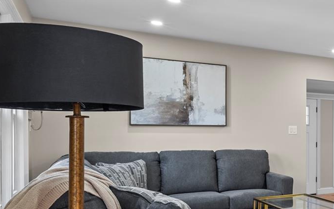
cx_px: 458
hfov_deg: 31.9
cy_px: 143
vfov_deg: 29.6
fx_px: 391
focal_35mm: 43
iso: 250
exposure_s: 1/2.5
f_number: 10
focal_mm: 14
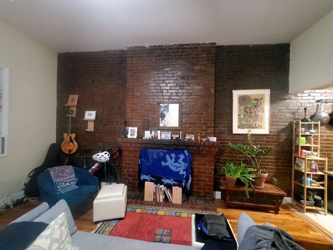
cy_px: 125
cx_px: 166
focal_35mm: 13
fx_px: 125
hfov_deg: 106.2
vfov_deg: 89.9
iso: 1250
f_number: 2.2
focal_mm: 1.8
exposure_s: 1/10
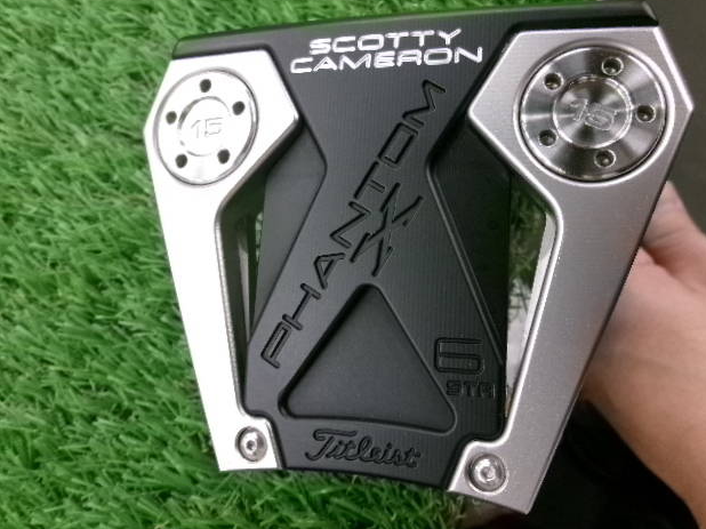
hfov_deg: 61.7
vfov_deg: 48.2
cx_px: 364
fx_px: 591
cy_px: 257
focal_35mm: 29
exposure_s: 1/45
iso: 800
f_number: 3.9
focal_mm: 5.1
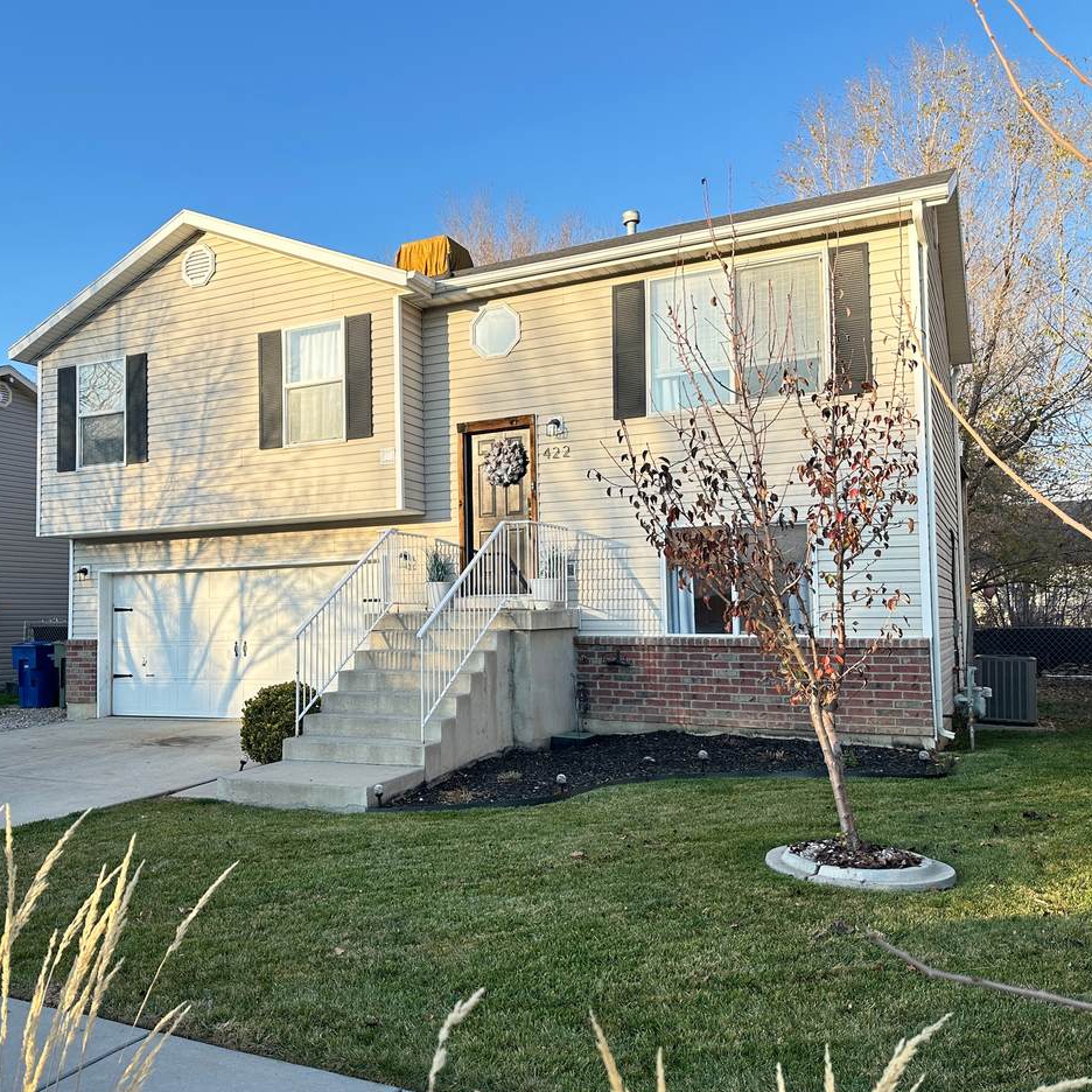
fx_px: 1035
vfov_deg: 55.6
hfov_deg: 55.1
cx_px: 422
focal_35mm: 29
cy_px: 541
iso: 80
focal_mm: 6.86
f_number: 1.78
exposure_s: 1/971
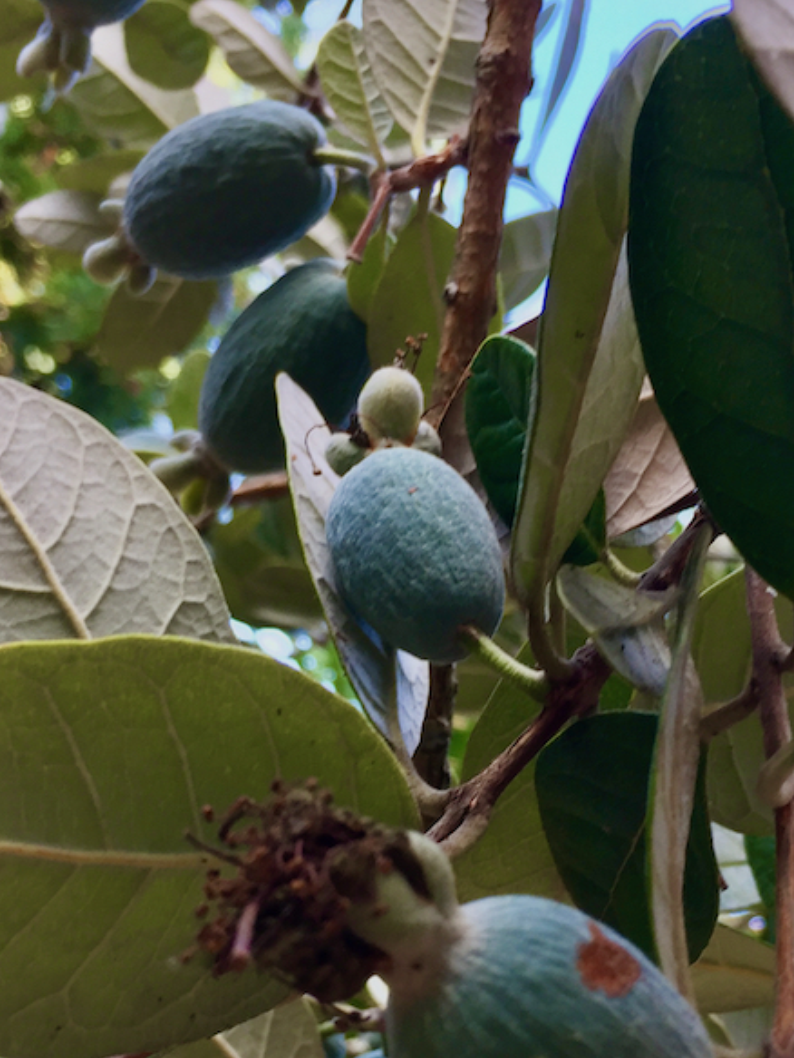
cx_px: 392
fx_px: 1621
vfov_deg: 35.7
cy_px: 726
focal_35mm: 53
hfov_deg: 27.5
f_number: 2.2
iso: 40
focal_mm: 4.15
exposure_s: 1/60
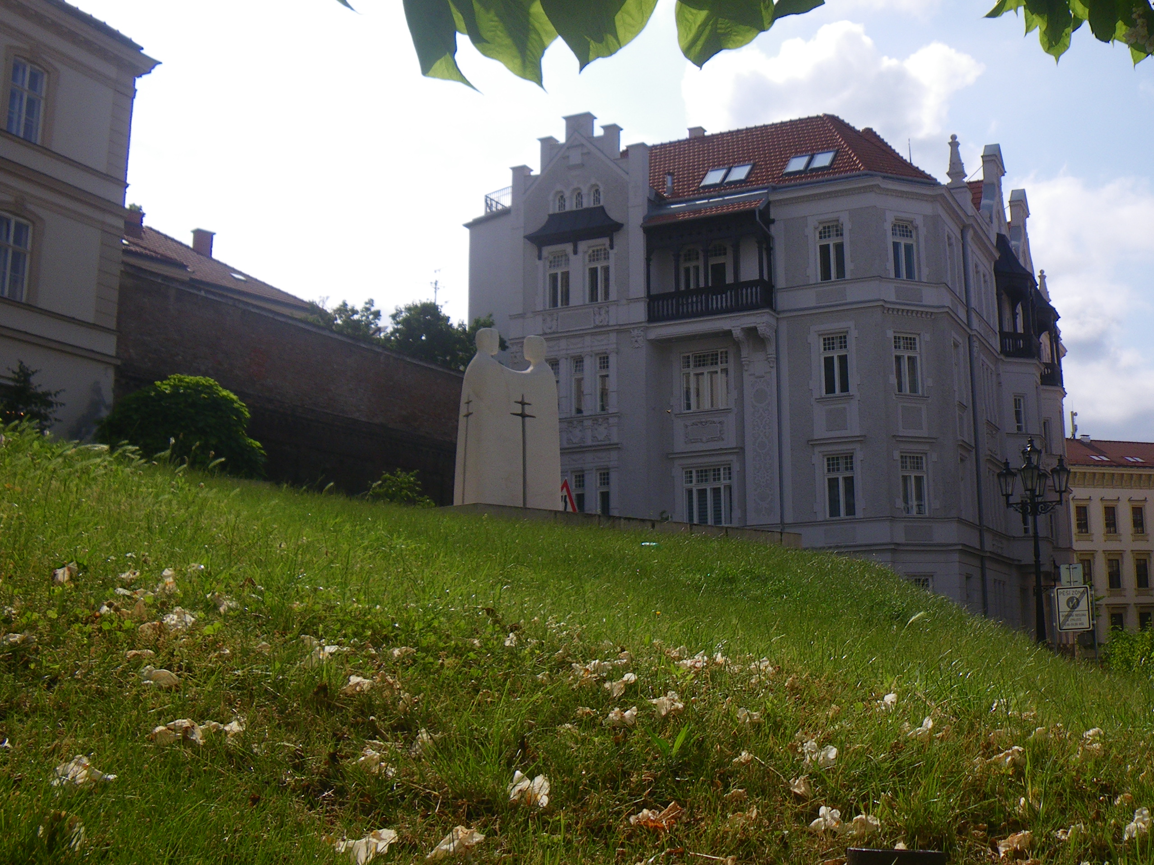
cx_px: 773
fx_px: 1333
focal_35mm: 40
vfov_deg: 35.9
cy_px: 410
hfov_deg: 46.0
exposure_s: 1/640
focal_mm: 5
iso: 50
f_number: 4.2
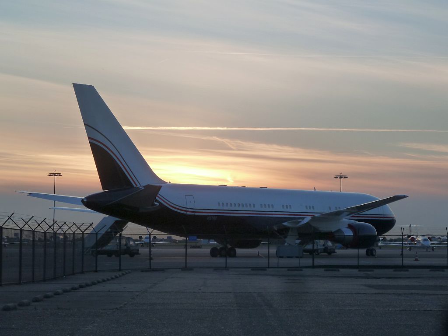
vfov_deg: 16.4
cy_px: 168
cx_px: 224
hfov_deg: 21.8
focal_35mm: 90
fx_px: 1165
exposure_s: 1/160
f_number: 4.3
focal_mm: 14.7
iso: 125
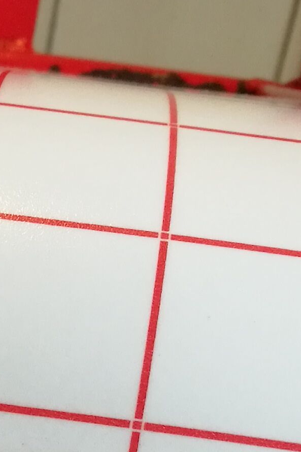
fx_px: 1292
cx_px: -191
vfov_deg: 18.7
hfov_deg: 12.4
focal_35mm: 103
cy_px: 554
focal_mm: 4.5
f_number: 2.2
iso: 200
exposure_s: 1/30
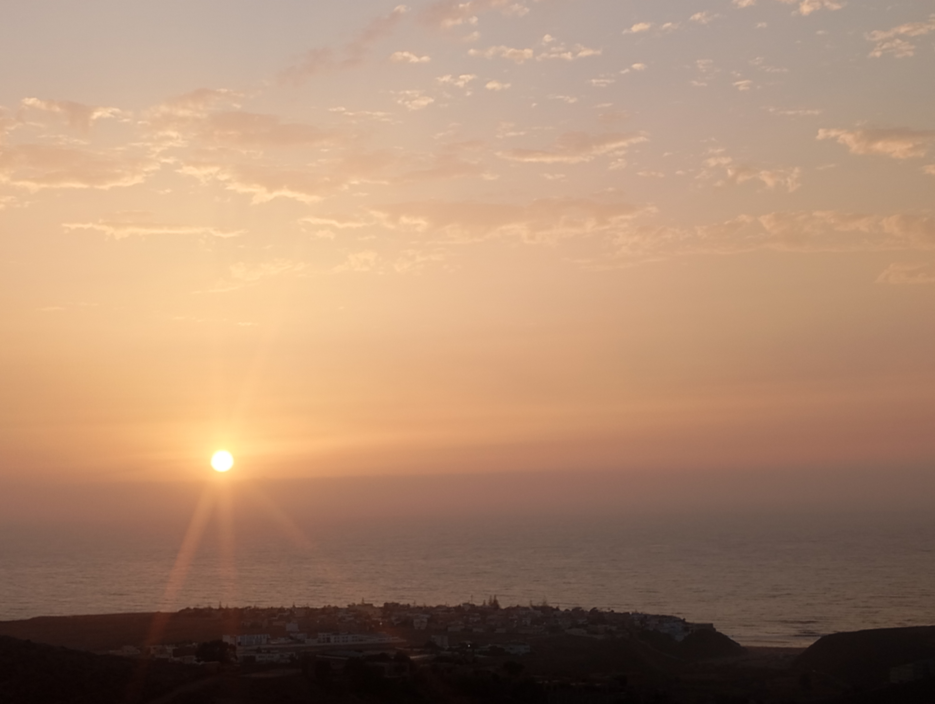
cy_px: 352
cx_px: 468
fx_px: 1948
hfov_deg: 27.0
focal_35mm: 72
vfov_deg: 20.5
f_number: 1.8
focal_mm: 4.22
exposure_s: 1/206
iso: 110
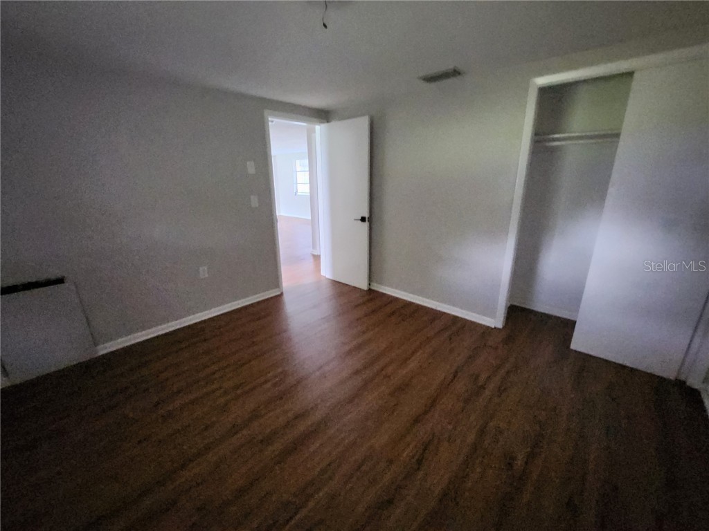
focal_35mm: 13
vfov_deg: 89.9
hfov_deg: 106.2
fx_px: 266
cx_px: 354
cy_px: 266
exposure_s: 1/24
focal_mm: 1.7
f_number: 2.2
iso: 800
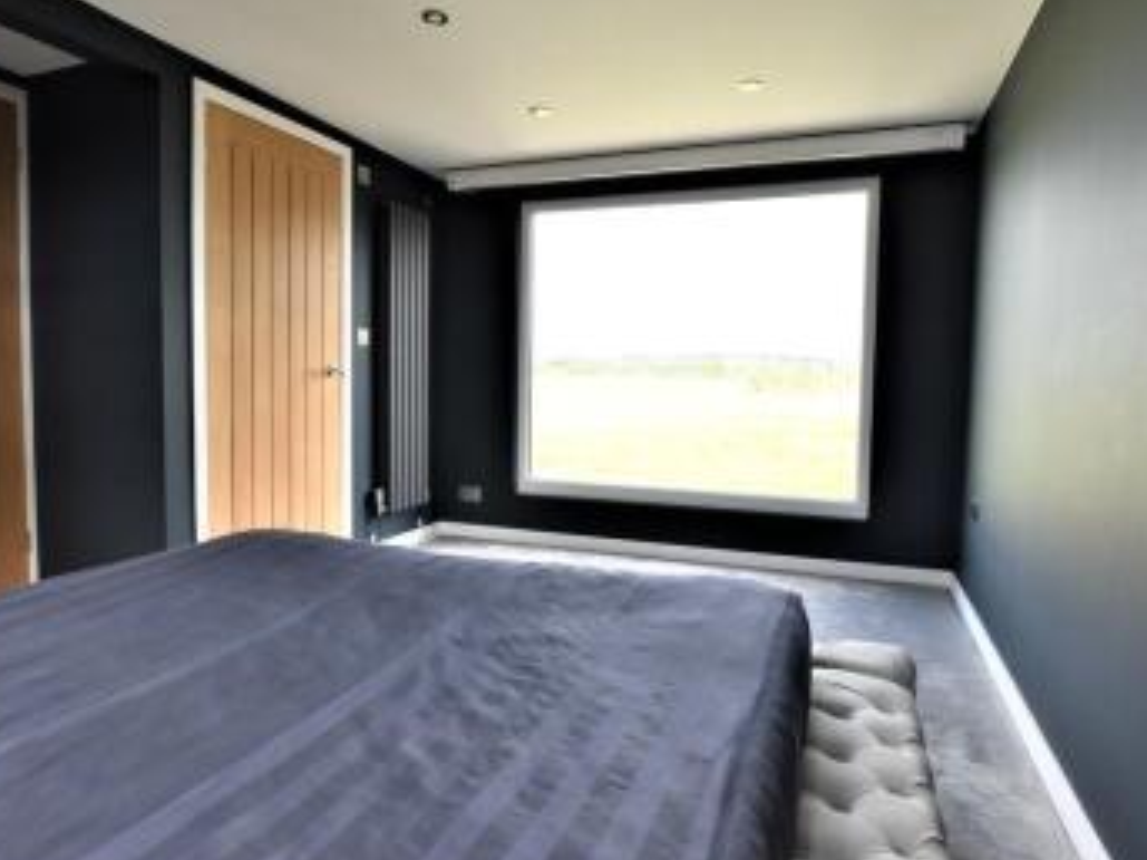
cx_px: 589
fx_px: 662
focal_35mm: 20
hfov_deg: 81.7
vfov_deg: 65.9
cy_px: 410
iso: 400
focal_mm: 10
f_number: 5
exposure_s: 1/250
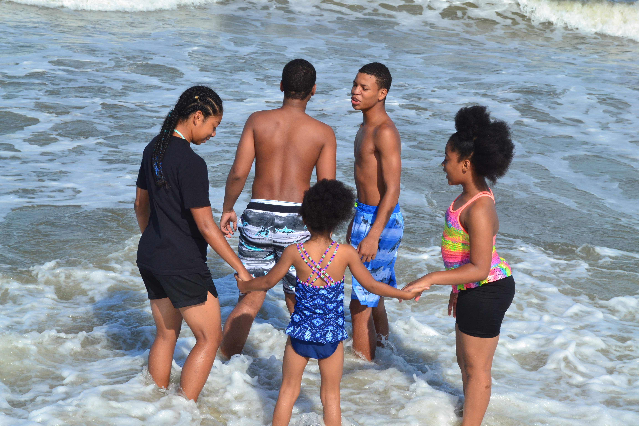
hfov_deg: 24.6
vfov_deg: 16.6
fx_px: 1464
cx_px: 320
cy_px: 213
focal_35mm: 82
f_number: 11
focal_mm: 55
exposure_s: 1/500
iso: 400
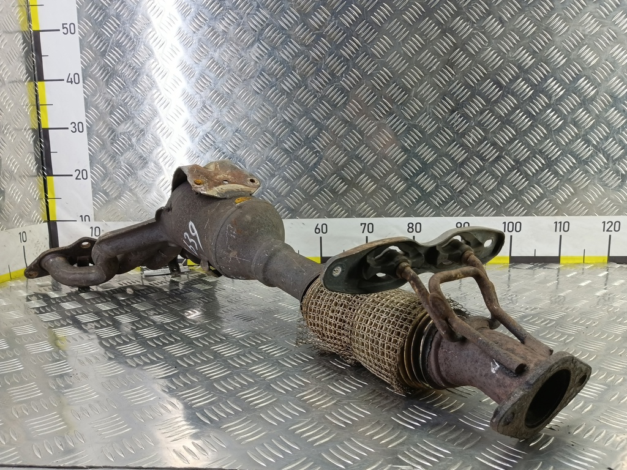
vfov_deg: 58.9
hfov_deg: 73.9
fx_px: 417
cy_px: 235
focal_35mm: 23
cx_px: 314
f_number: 1.6
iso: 189
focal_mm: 4.11
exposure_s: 1/50
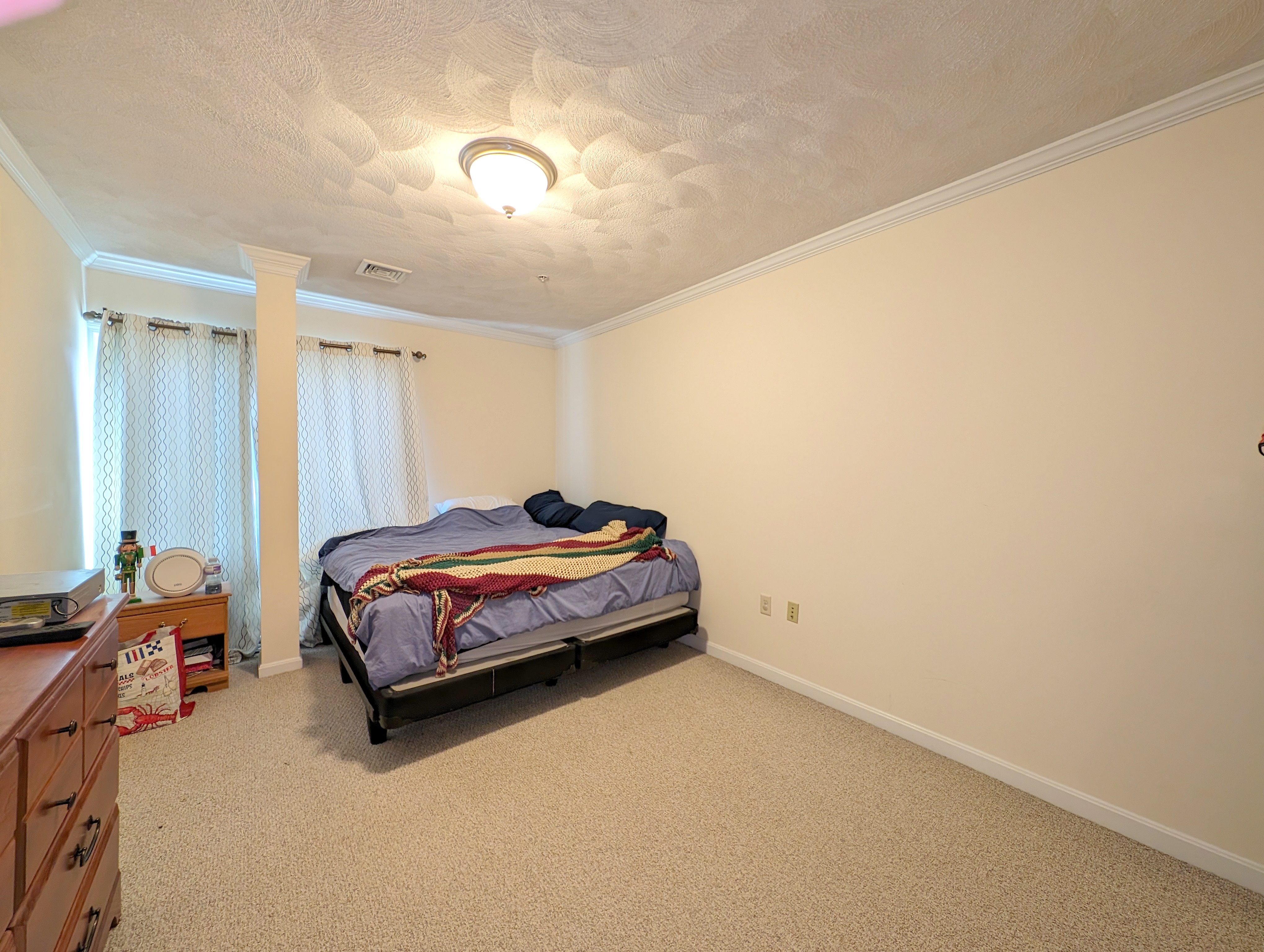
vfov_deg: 94.6
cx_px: 632
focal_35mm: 12
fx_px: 439
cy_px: 476
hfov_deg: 110.5
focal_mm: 2.23
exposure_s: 1/24
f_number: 1.95
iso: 60
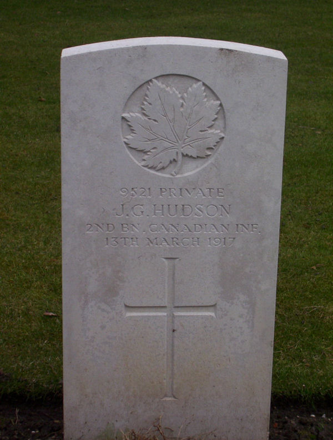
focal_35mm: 100
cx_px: 166
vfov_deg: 19.6
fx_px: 1275
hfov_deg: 14.9
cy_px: 220
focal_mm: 13.24
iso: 100
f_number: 4.07
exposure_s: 1/348
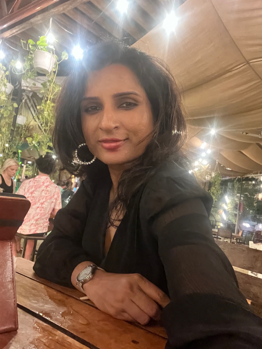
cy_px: 174
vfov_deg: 60.0
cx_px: 131
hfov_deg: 46.8
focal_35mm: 30
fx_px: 303
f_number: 2.2
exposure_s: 1/15
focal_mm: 2.71
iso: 1000
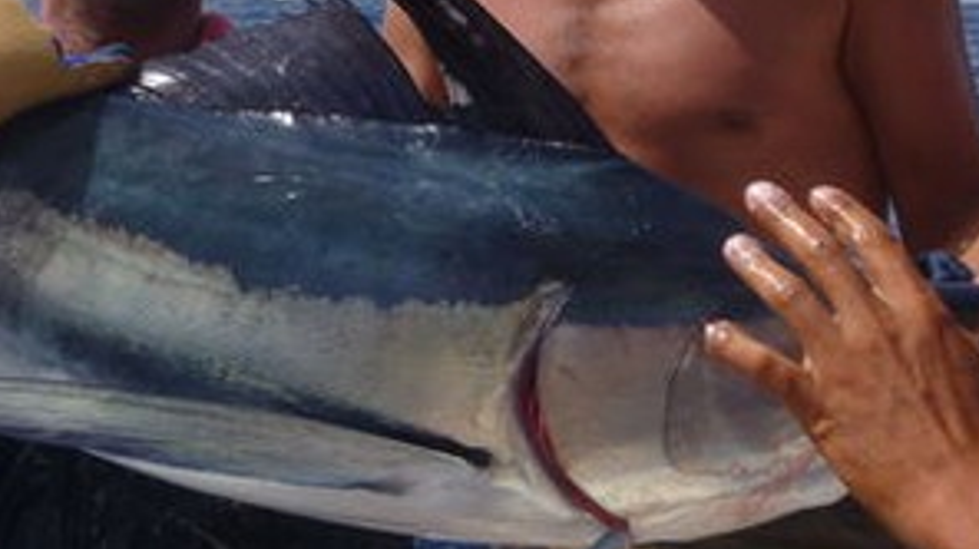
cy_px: -56
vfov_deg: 17.8
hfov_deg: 32.3
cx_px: 397
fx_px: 1686
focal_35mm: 65
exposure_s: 1/1000
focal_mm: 4.9
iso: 100
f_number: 3.3
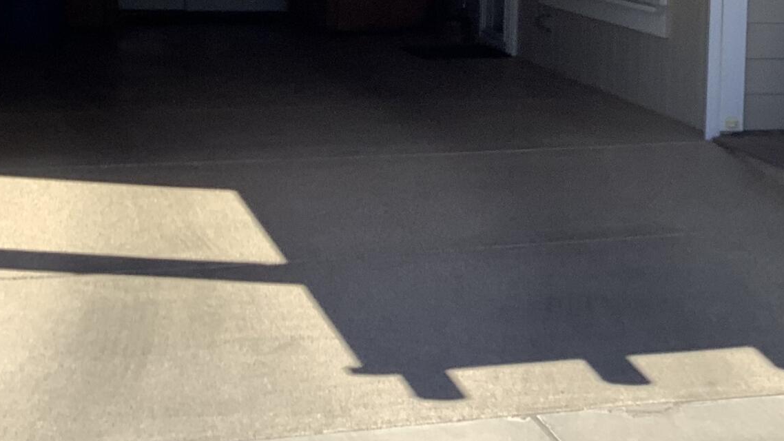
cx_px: 795
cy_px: -30
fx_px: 1850
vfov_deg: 13.4
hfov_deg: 22.9
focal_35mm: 89
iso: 25
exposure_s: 1/916
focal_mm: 3.3
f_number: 2.4
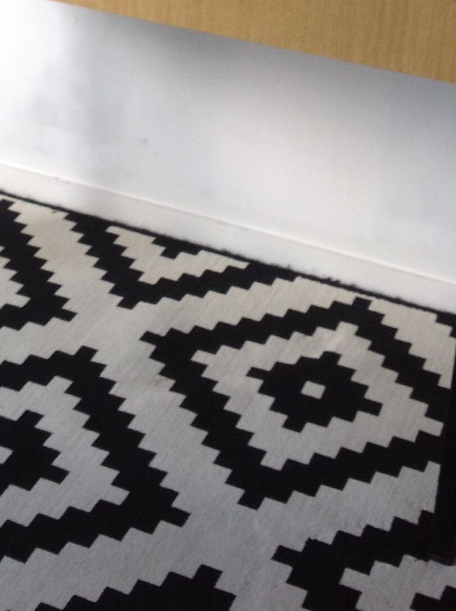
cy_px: -23
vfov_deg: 22.5
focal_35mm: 83
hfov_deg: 17.6
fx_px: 1462
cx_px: 122
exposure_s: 1/30
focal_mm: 4.28
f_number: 2.4
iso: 64
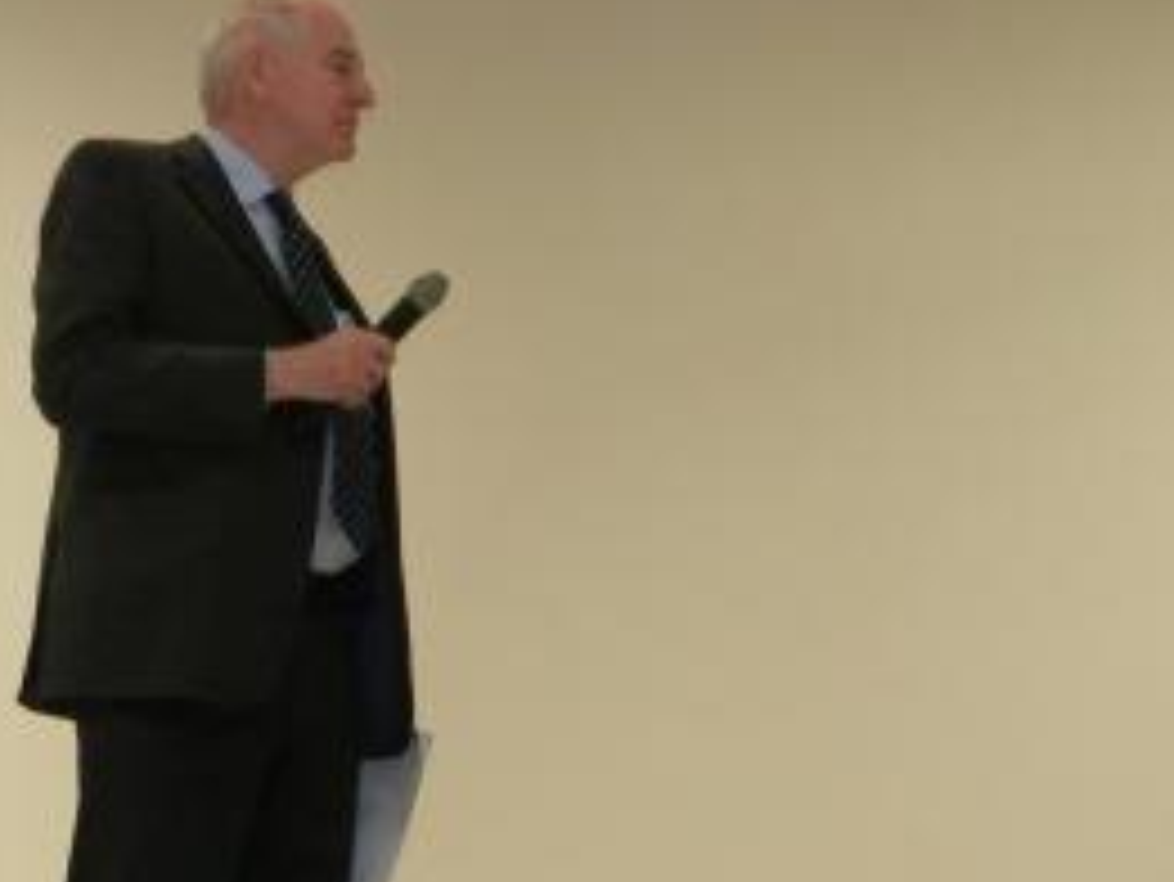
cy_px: 666
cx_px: 904
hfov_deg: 18.9
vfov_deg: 14.3
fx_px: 3495
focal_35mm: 103
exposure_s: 1/60
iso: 400
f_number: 5
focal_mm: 10.7
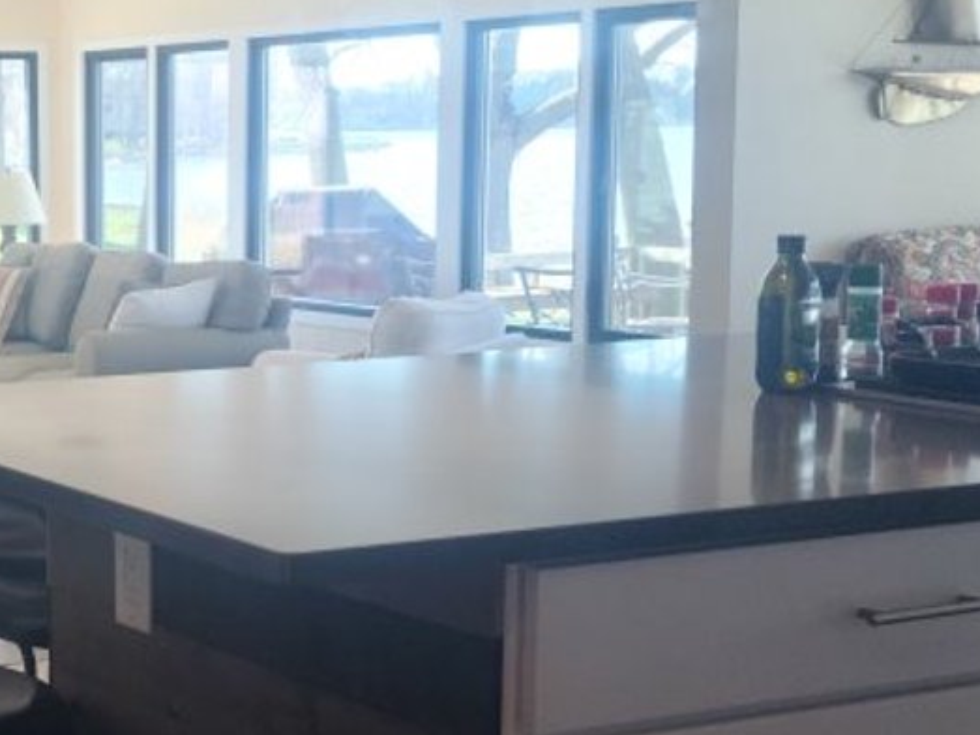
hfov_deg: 23.1
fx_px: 2293
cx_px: -10
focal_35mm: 81
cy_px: 449
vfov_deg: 18.2
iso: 100
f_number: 2
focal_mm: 5.9
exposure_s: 1/59
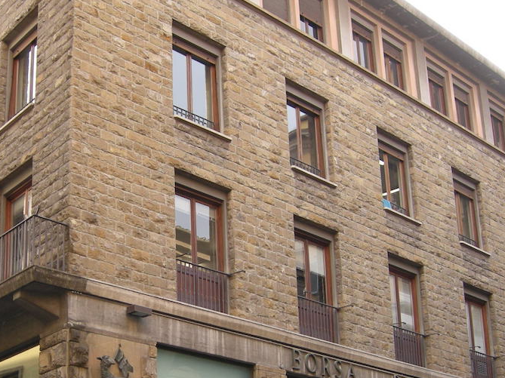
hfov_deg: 27.7
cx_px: 192
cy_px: 319
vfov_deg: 20.7
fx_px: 1021
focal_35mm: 70
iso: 64
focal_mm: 7.5
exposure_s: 1/69
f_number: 2.7
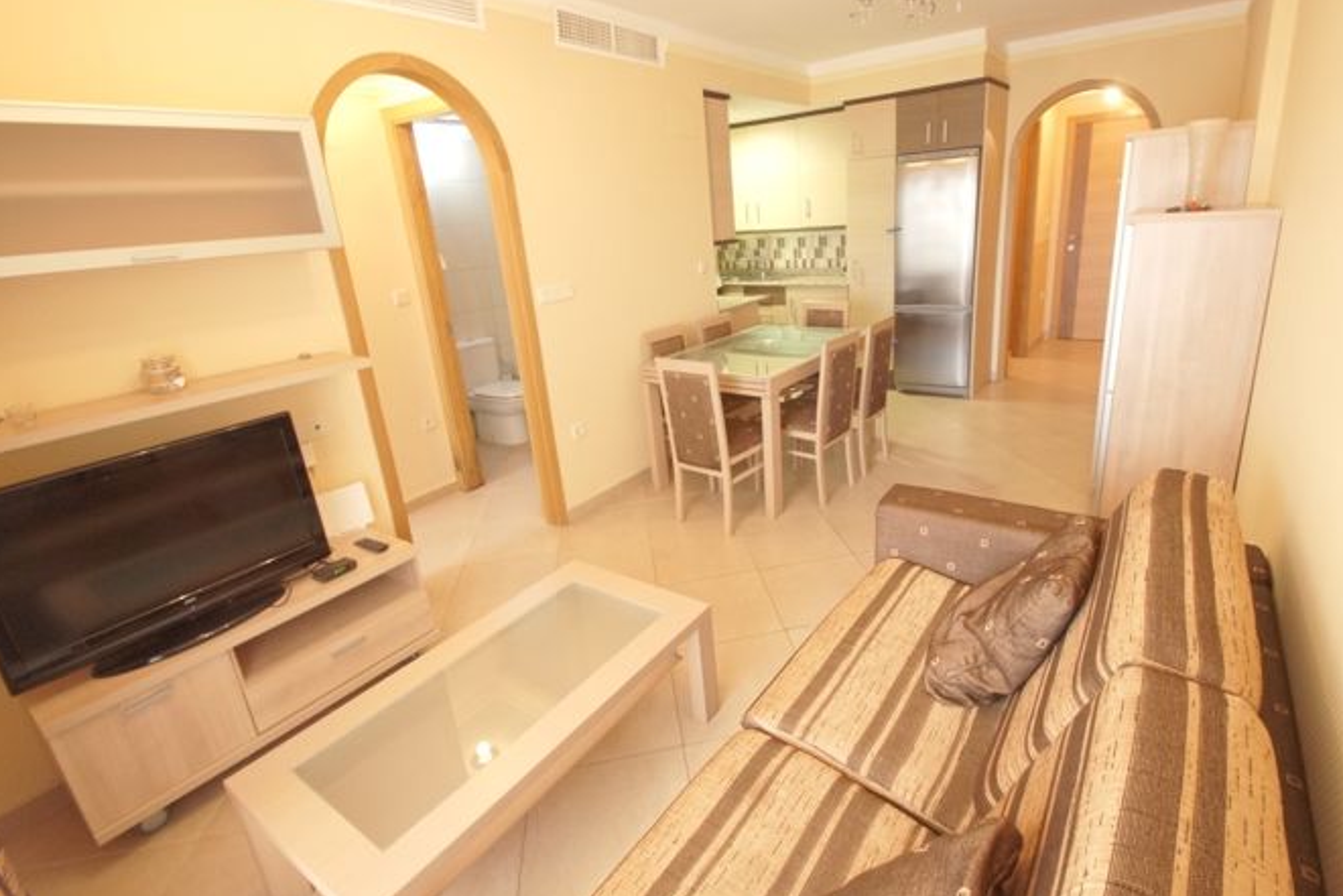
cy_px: 425
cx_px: 704
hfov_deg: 96.6
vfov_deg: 73.7
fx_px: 597
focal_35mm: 16
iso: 3200
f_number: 9
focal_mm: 10
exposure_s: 1/8
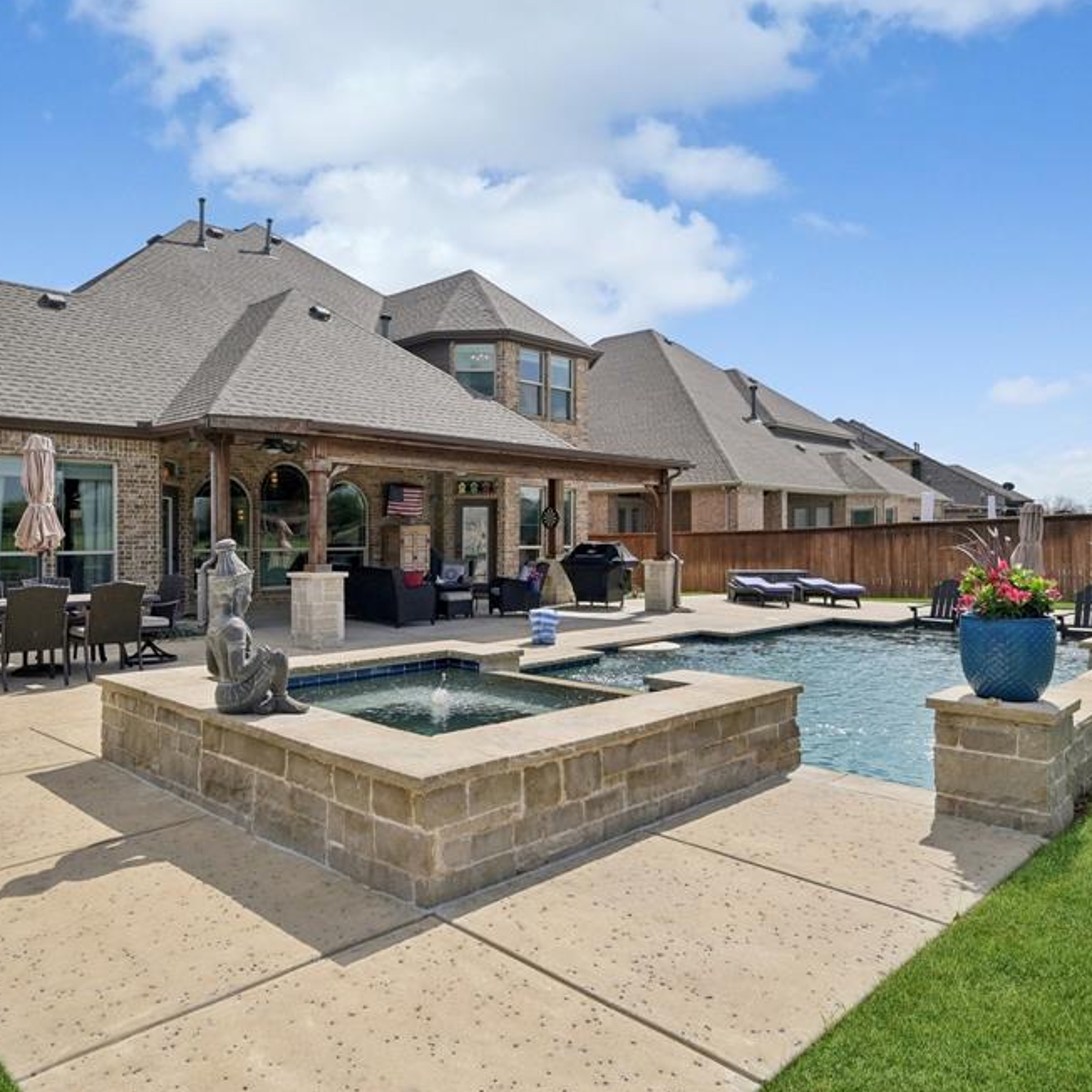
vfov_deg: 65.0
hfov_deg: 64.4
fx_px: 857
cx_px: 430
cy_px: 529
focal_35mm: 24
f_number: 8
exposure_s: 1/1600
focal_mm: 18
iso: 400
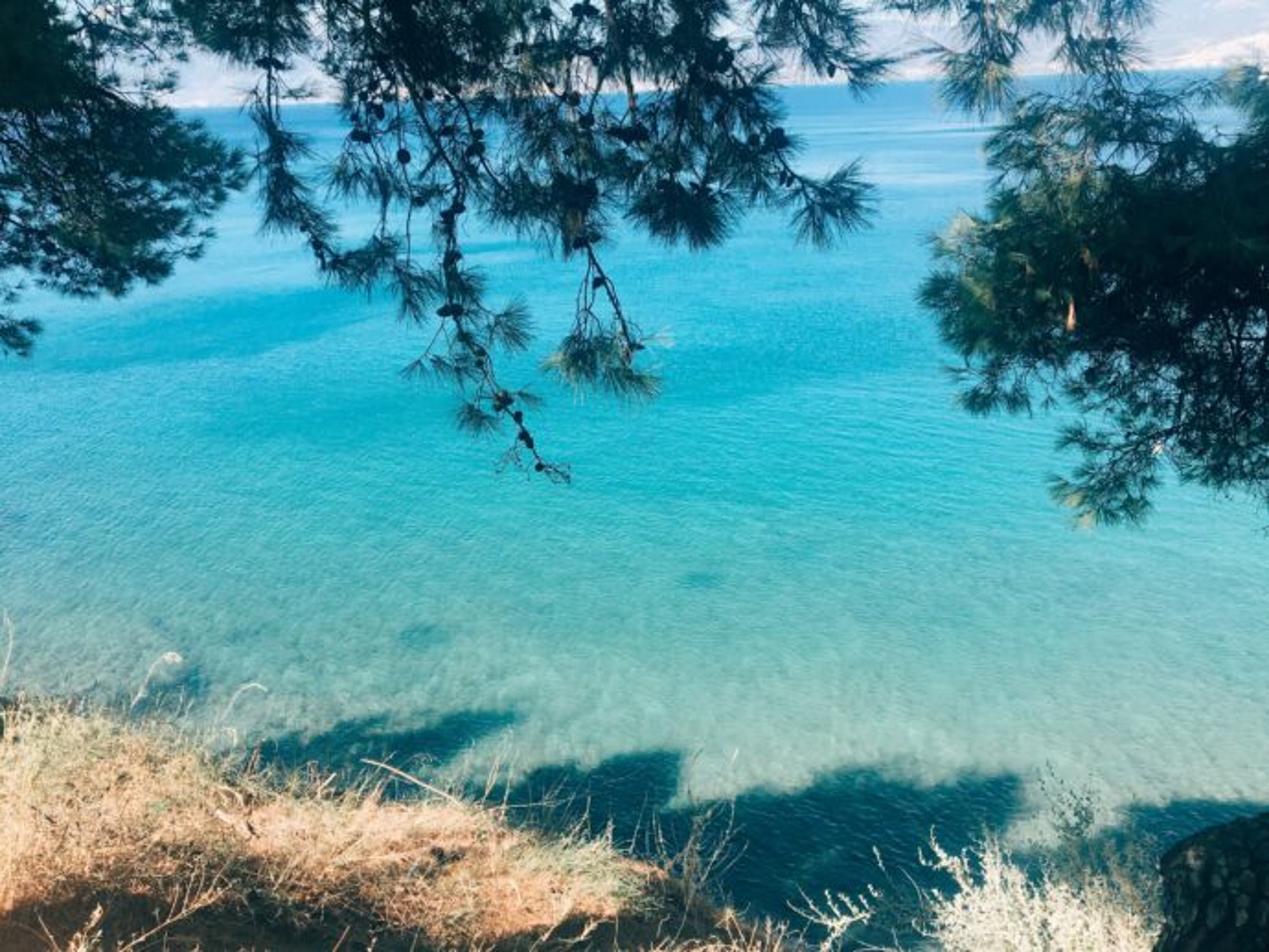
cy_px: 476
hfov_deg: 61.6
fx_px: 1063
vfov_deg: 48.3
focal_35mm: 29
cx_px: 634
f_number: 2.2
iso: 25
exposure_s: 1/499
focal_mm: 4.15
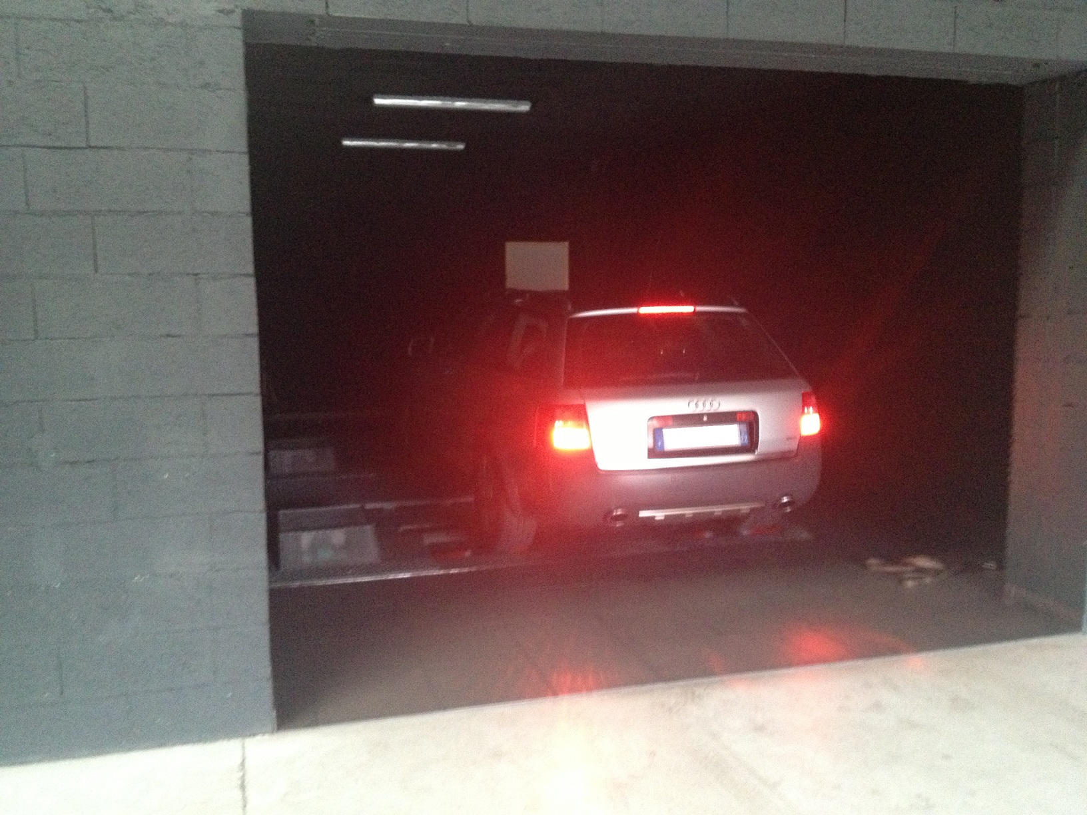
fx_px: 1099
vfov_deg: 40.7
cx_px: 544
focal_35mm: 35
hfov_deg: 52.6
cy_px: 408
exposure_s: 1/15
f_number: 2.4
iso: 500
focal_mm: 4.28
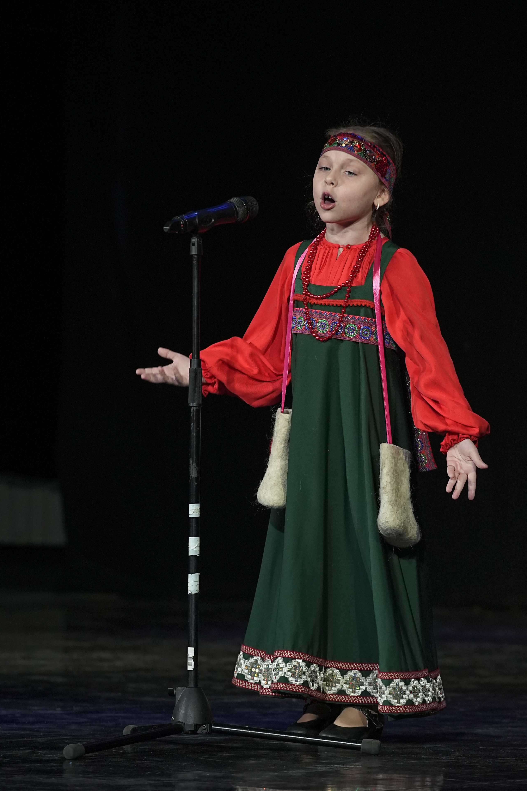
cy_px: 397
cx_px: 264
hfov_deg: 5.7
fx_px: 5248
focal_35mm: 239
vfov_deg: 8.6
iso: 2000
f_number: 4
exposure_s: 1/400
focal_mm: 159
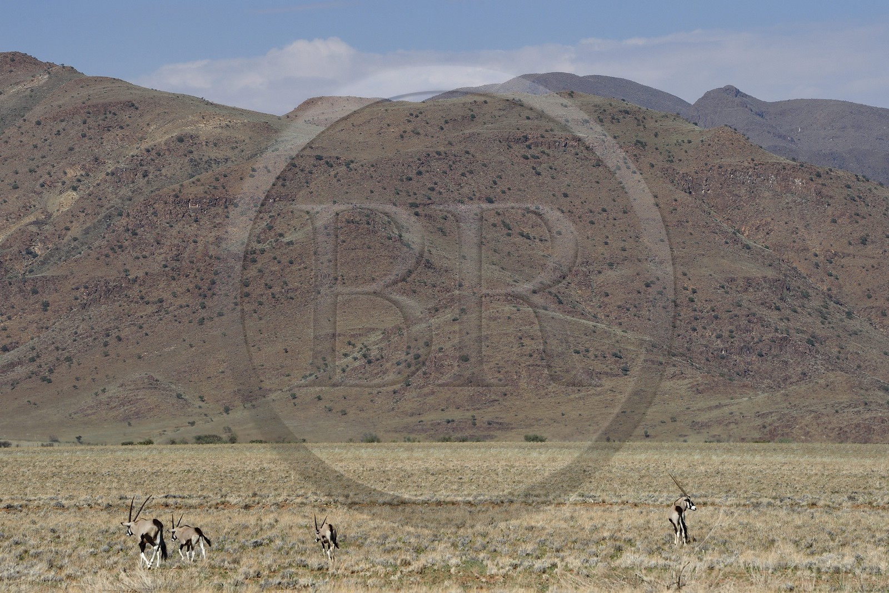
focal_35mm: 175
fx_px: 4320
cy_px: 296
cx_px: 444
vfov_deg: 7.8
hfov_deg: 11.7
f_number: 7.1
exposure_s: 1/3200
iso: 400
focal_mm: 175
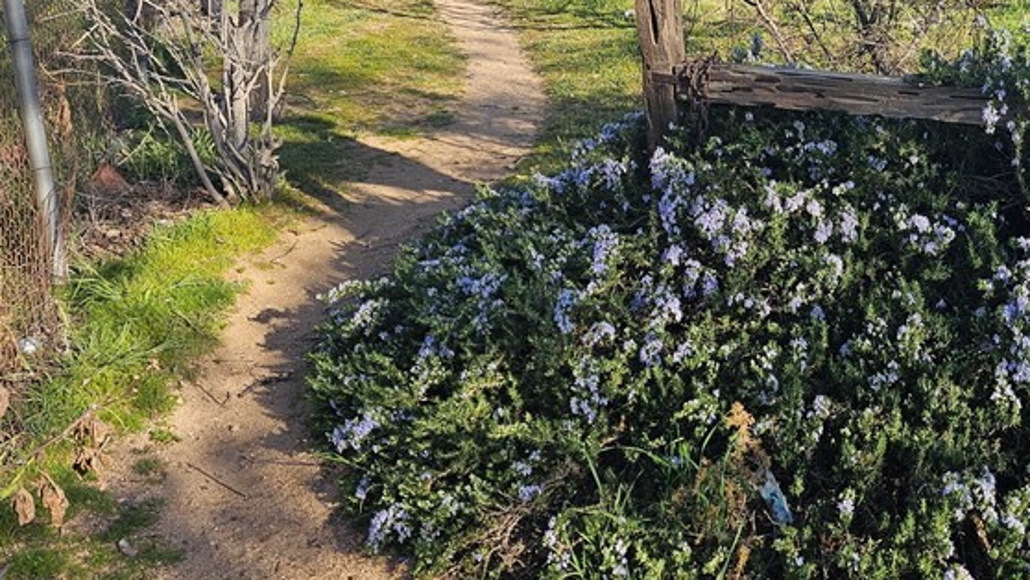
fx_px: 1256
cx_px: 904
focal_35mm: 46
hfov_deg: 41.5
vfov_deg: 25.5
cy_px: 115
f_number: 1.7
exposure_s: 1/364
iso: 10
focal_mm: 6.3
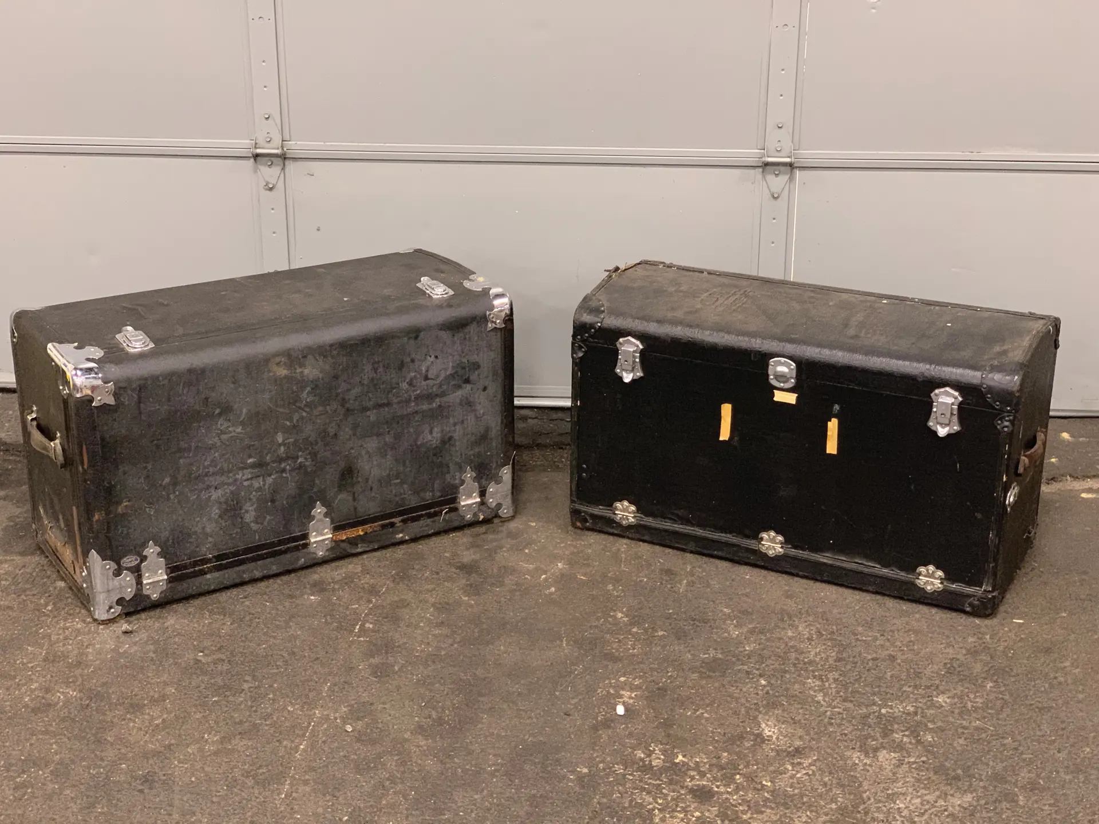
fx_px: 1651
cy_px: 412
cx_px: 550
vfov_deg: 28.0
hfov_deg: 36.8
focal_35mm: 52
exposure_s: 1/53
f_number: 2.4
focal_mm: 6
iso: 500
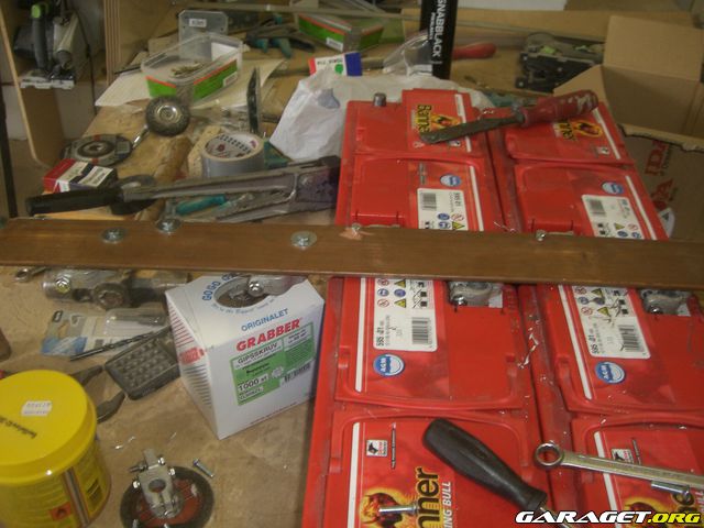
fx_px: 773
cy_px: 264
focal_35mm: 38
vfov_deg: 37.7
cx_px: 352
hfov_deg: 49.0
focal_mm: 6.2
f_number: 2.7
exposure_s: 1/60
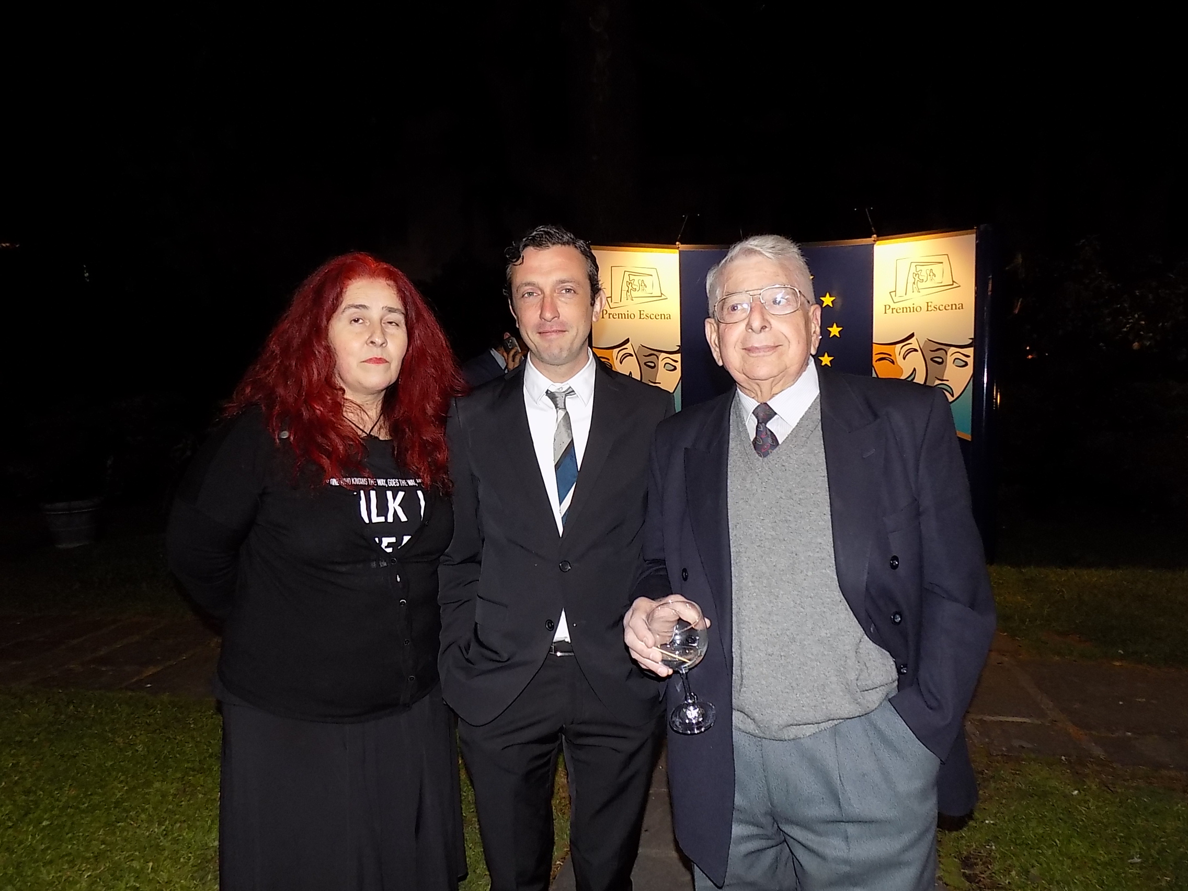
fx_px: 789
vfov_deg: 58.9
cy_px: 446
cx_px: 594
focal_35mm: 23
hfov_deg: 73.9
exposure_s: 1/30
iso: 200
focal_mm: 4
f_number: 3.1
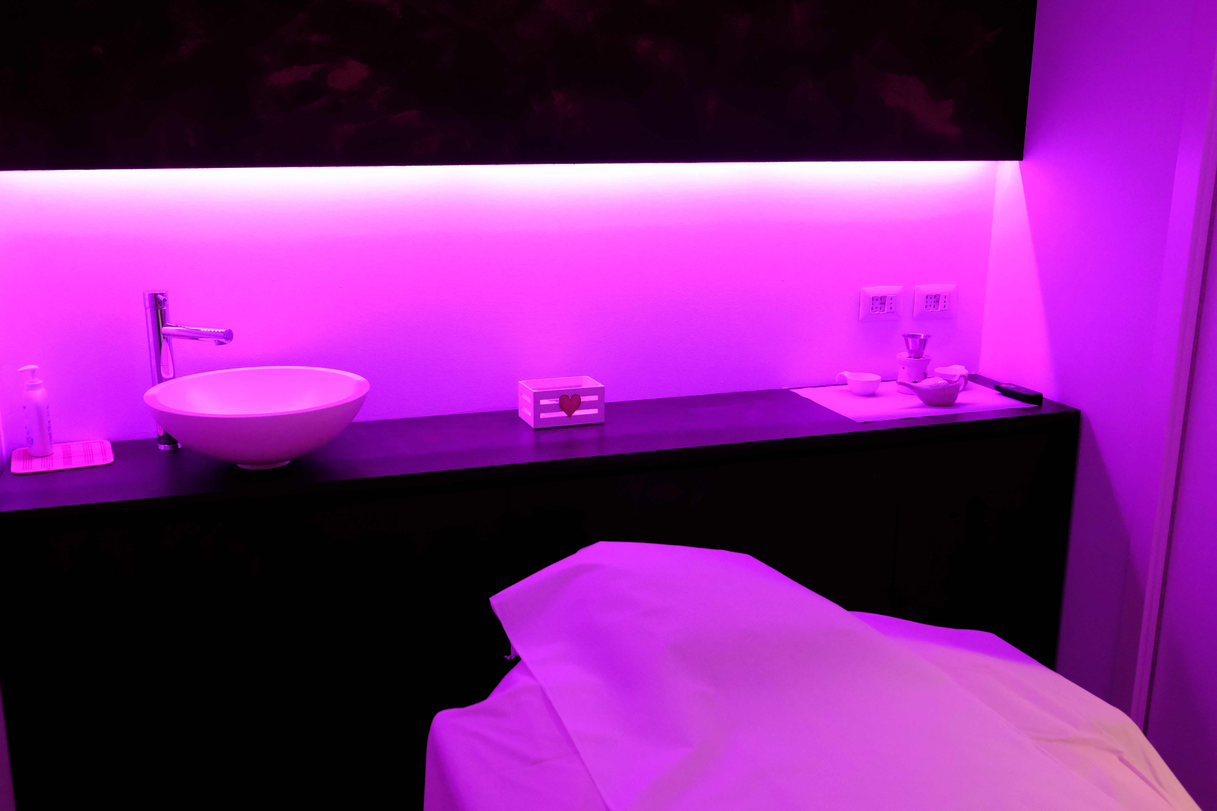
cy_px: 406
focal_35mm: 35
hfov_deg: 54.4
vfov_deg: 37.9
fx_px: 1183
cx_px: 608
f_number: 4
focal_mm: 23
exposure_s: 1/125
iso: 4000
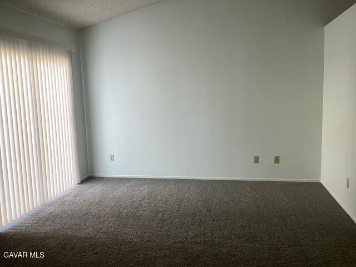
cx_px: 178
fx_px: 319
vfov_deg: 45.4
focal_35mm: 31
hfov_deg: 58.4
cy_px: 134
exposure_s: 1/60
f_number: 2.4
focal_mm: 3.3
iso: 64
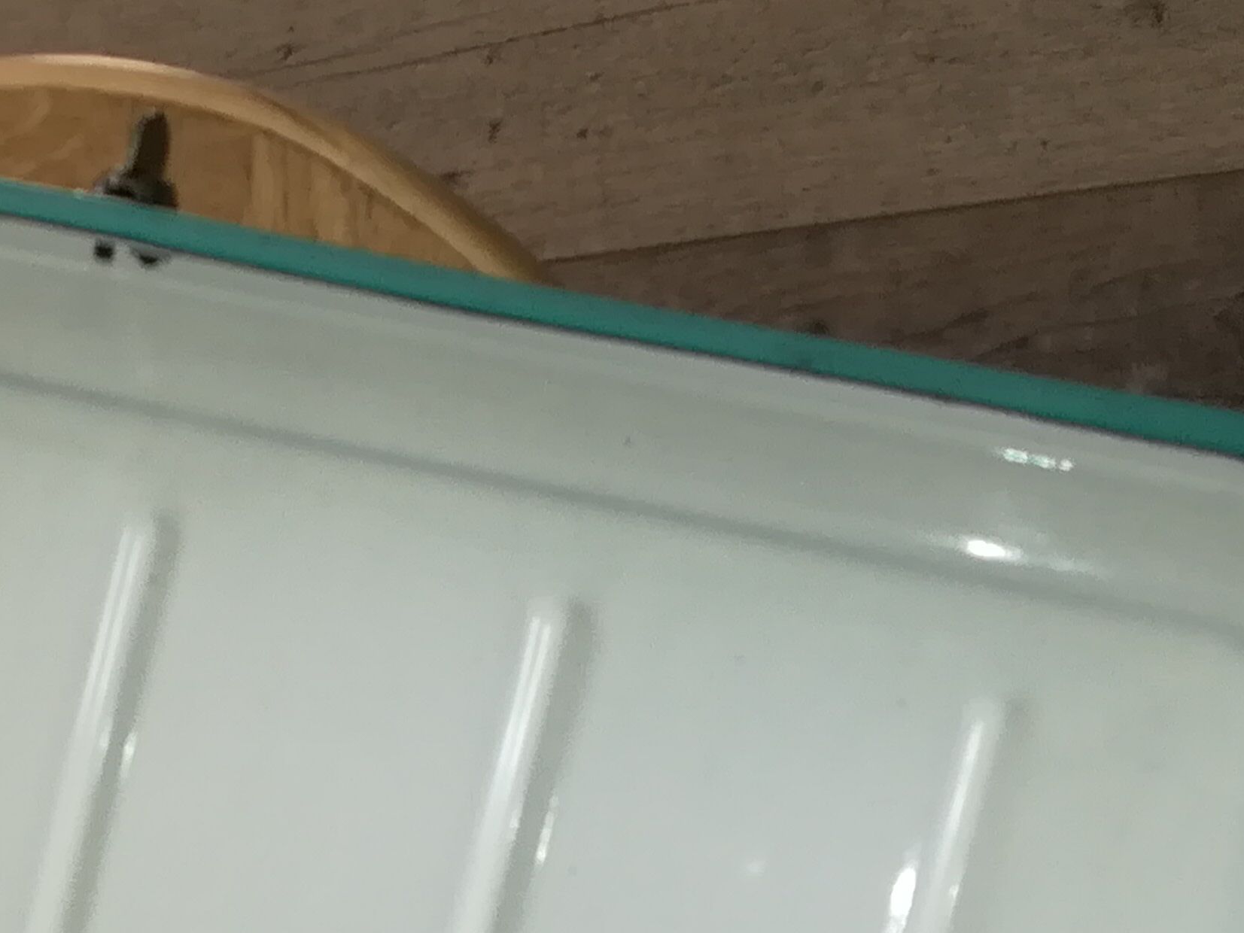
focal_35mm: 96
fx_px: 3450
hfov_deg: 19.7
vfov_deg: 15.1
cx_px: -61
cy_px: 999
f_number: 2.2
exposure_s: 1/40
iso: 64
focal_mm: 3.83
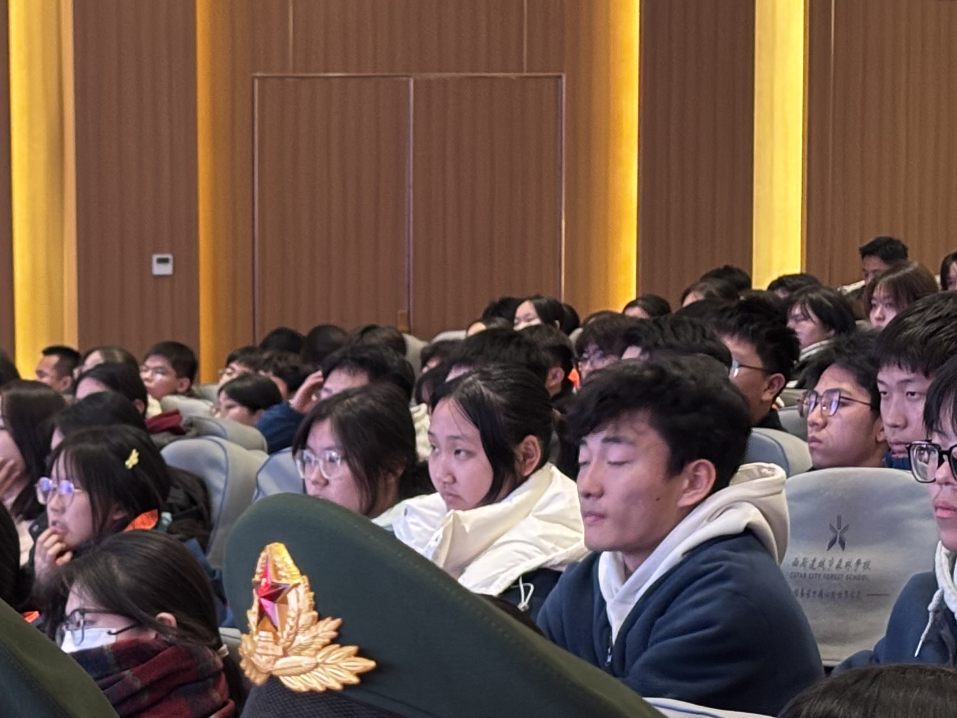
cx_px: -2
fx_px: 3483
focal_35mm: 126
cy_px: 804
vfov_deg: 11.6
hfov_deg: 15.4
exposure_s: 1/32
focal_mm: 5.96
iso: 125
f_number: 1.6
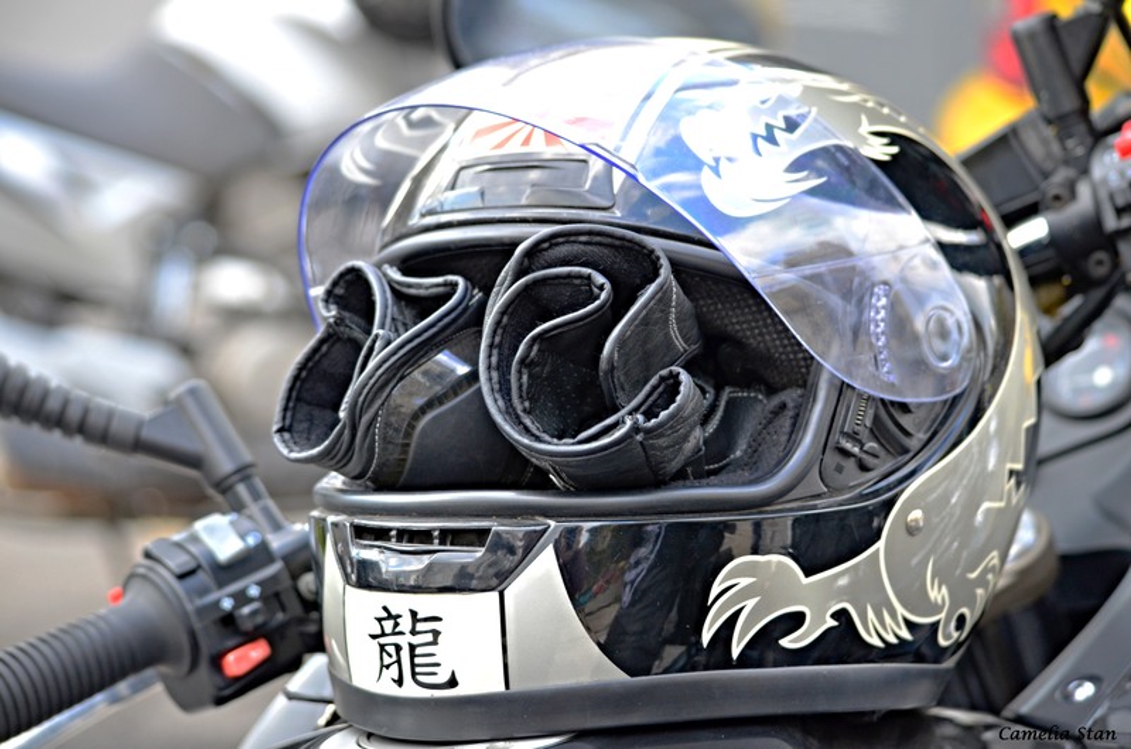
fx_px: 3057
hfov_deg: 21.0
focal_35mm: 98
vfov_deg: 14.0
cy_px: 374
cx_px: 566
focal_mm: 65
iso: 560
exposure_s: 1/250
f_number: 4.5
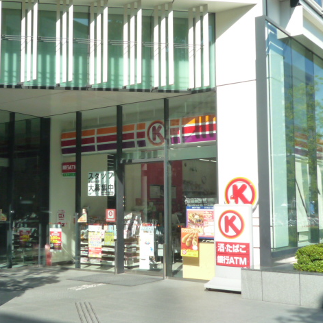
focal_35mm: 48
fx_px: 507
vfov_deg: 35.4
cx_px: 136
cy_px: 162
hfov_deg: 35.3
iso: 160
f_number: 3.5
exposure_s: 1/500
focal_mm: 4.4
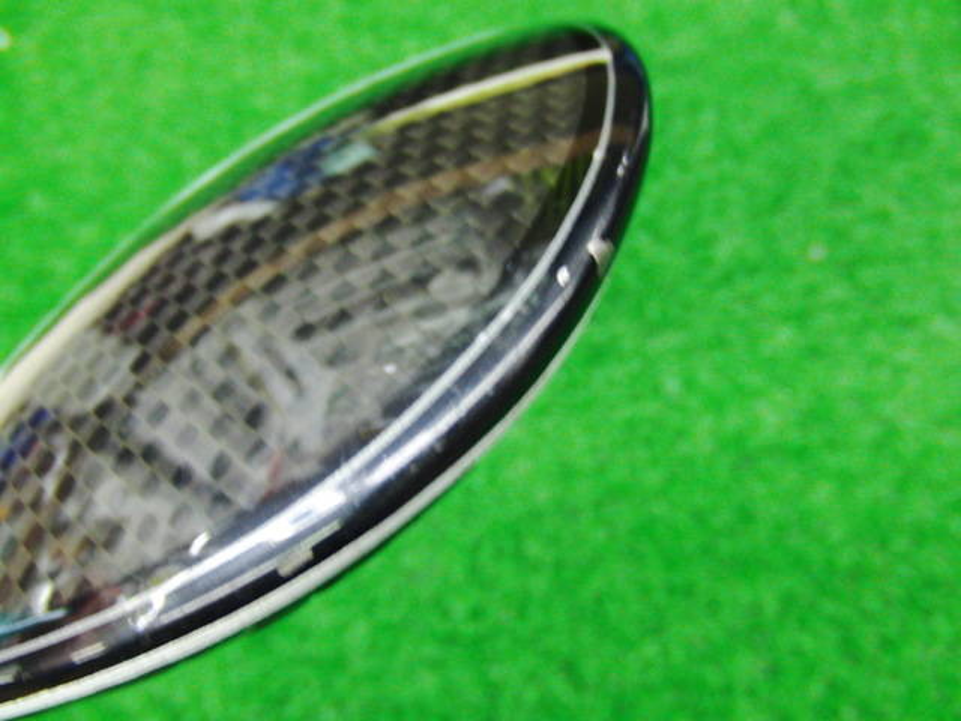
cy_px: 360
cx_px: 480
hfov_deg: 50.1
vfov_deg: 38.7
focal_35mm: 37
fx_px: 1027
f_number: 3.6
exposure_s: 1/15
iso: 400
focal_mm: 6.42
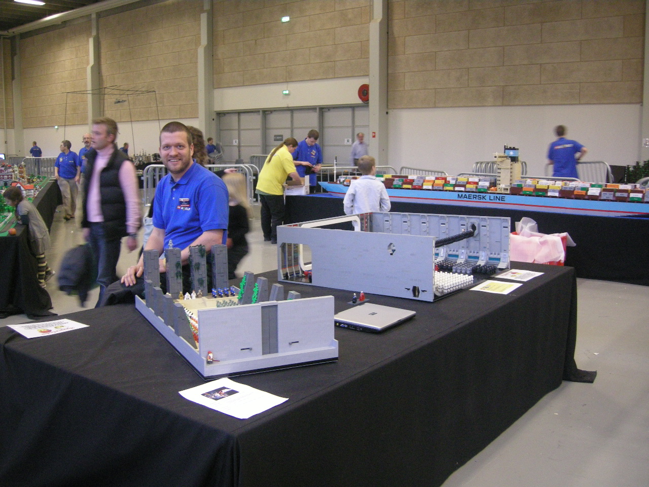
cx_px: 324
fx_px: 675
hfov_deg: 51.4
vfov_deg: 39.7
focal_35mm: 36
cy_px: 244
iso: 400
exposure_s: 1/14.7
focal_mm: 7.5
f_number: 2.7
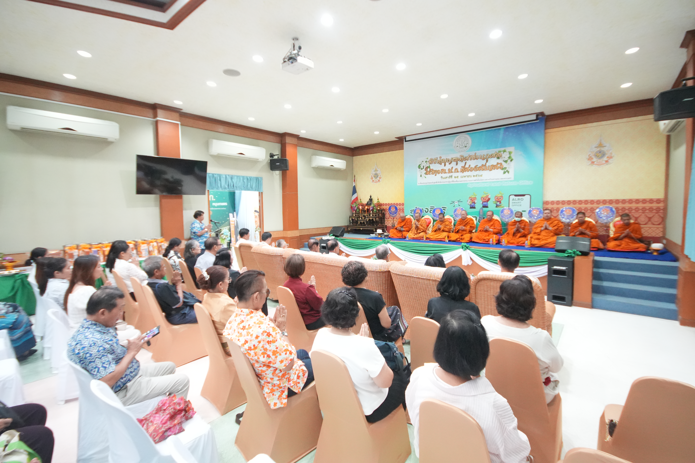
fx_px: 290
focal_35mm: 15
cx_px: 348
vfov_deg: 77.3
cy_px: 232
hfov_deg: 100.4
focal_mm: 10
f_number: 5
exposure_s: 1/60
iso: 5000
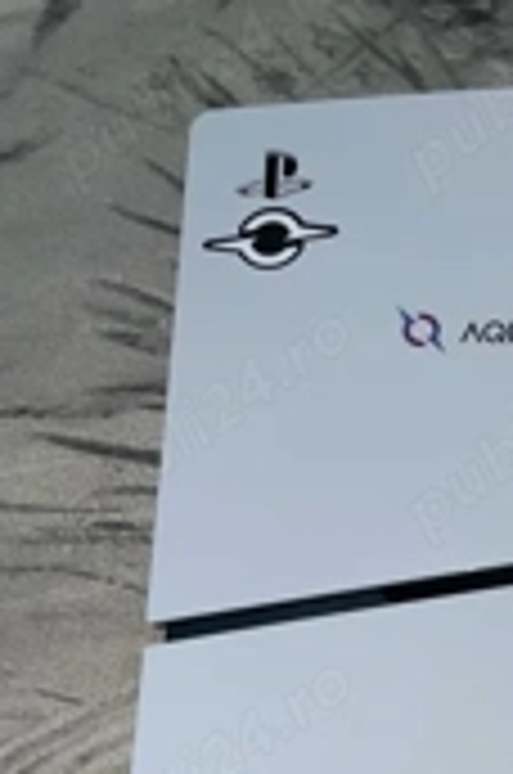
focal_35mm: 63
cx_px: 644
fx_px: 1352
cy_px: 828
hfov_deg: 19.9
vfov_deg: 29.2
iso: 32
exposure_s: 1/38
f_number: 1.6
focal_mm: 4.2
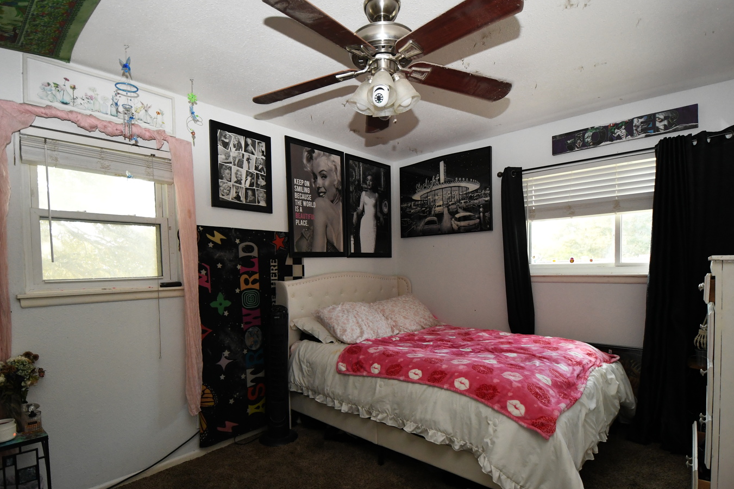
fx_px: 367
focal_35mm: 18
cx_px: 349
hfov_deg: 89.9
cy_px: 276
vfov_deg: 67.1
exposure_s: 1/250
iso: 1600
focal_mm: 10
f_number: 3.5
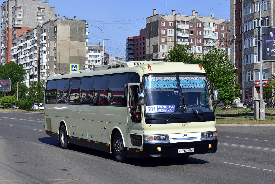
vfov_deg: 23.8
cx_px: 138
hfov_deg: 35.1
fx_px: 435
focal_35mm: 57
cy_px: 92
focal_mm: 38
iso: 200
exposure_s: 1/1000
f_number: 6.3
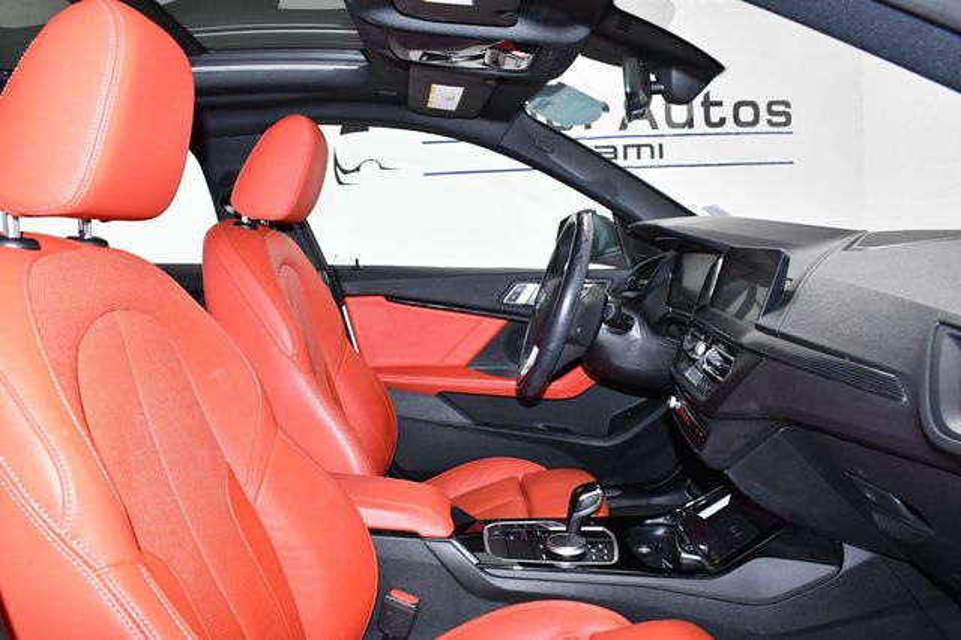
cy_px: 320
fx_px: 720
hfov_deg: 67.4
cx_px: 480
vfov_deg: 47.9
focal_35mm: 27
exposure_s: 1/250
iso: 2500
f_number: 8
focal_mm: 18
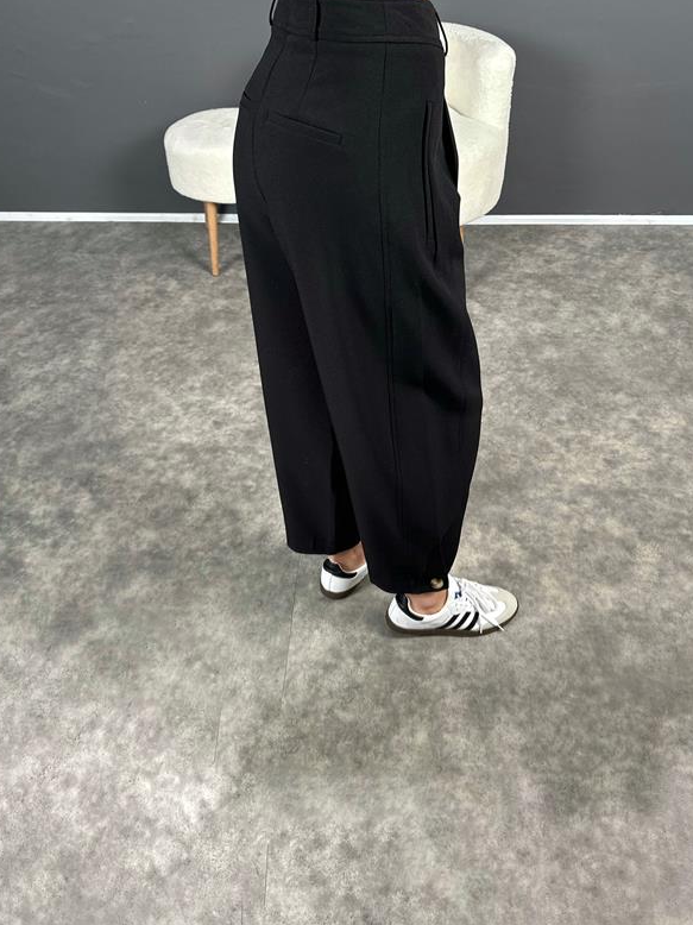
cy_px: 496
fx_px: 775
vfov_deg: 61.6
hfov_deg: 48.2
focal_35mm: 29
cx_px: 346
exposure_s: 1/121
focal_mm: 6.86
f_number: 1.78
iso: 200
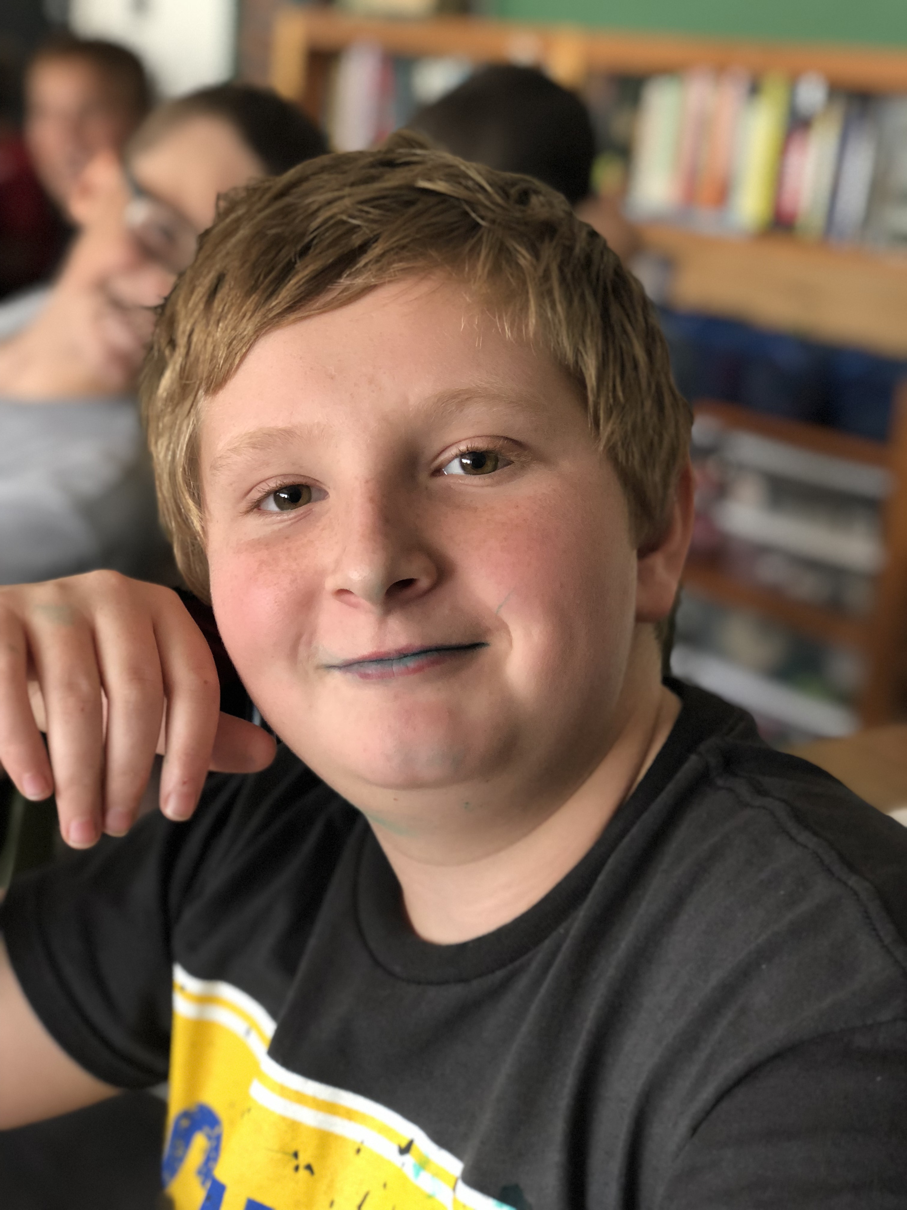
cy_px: 605
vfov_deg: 36.8
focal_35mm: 52
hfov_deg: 28.0
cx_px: 454
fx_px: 1817
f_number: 2.4
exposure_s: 1/30
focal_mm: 6
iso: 125
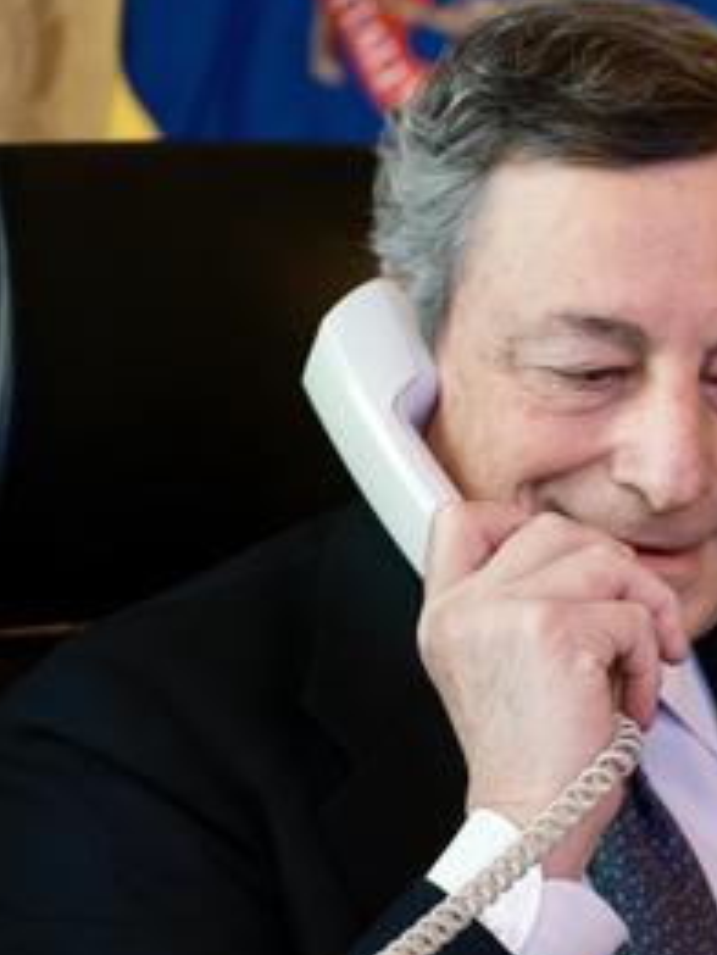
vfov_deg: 6.1
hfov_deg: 4.5
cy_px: 518
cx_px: 1101
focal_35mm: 327
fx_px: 9023
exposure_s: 1/160
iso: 2000
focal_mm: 127
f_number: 2.8
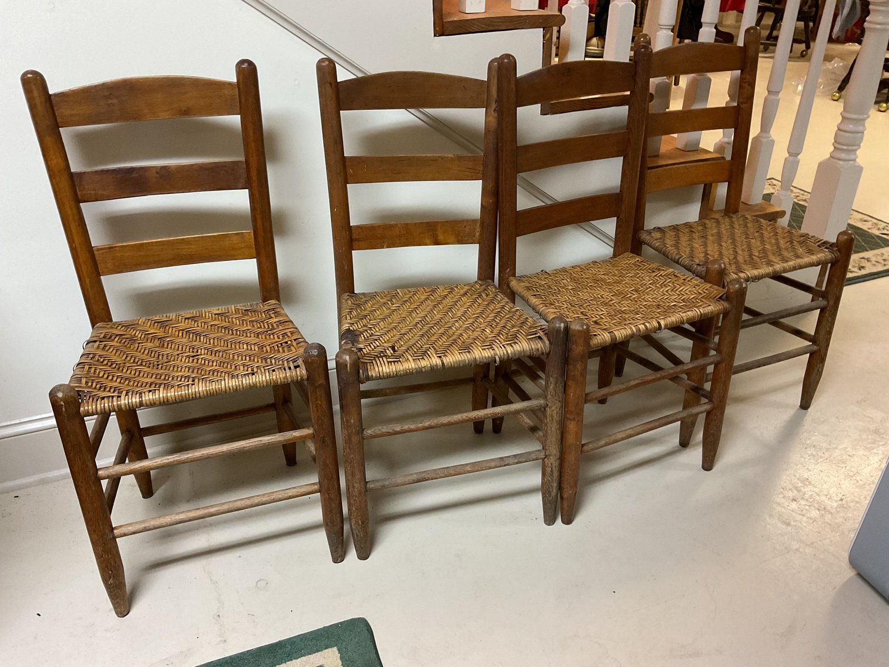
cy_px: 334
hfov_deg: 61.7
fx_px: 745
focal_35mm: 29
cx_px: 444
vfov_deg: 48.2
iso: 200
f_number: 1.8
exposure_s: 1/60
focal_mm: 3
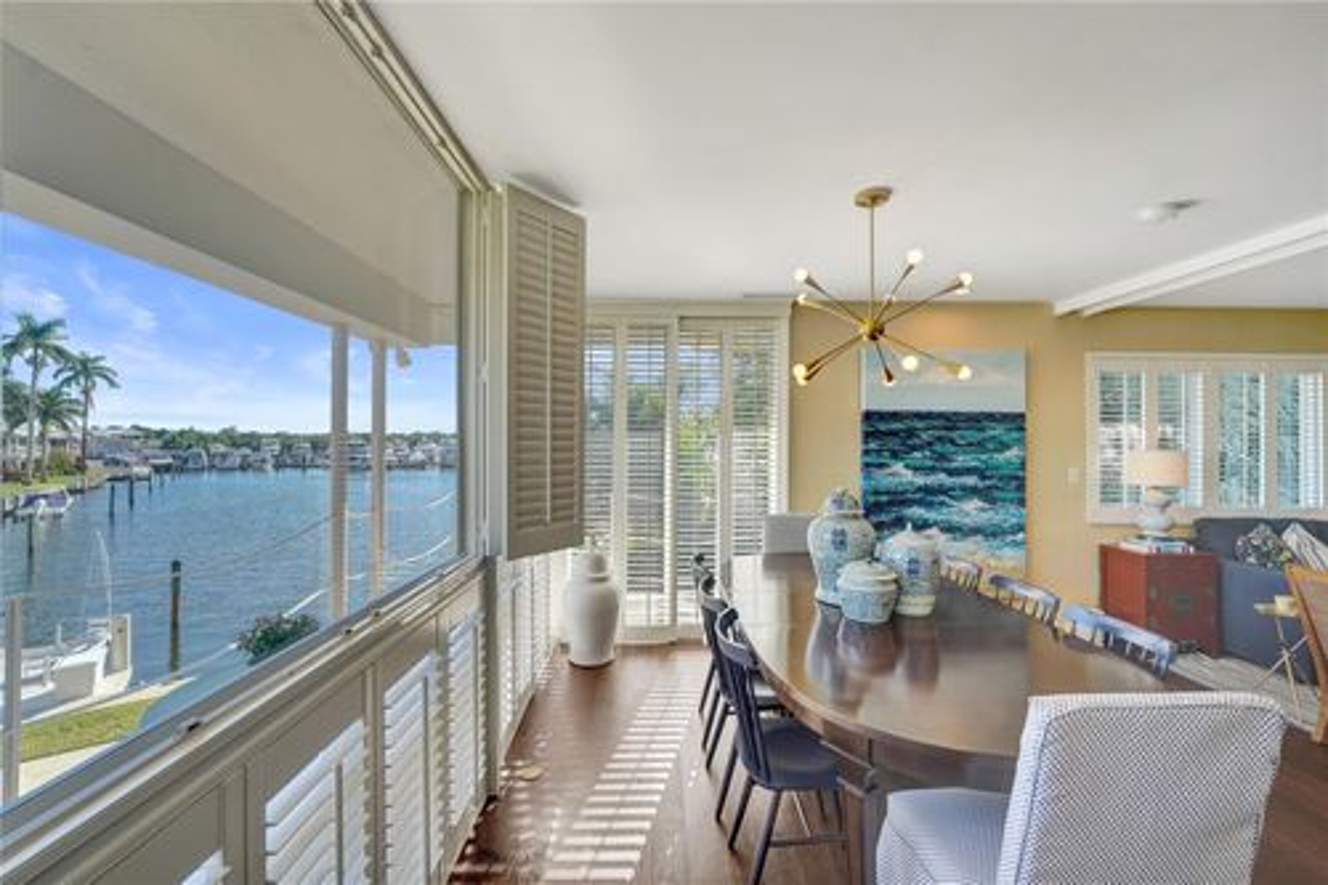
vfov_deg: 81.2
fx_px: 516
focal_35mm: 14
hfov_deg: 104.3
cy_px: 442
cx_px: 664
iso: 1250
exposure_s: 1/500
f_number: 6.3
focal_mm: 14
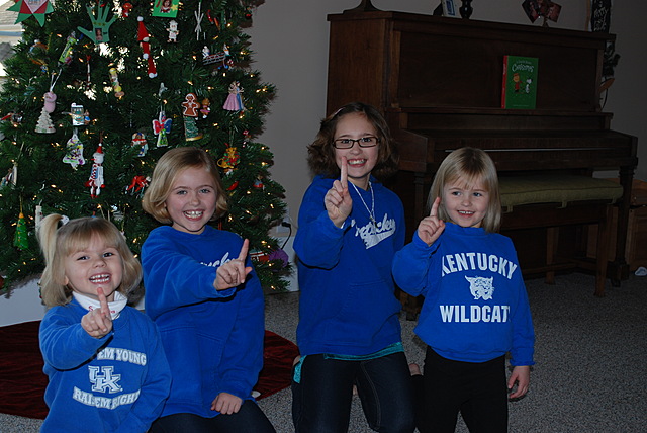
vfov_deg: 28.1
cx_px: 324
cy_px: 216
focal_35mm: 48
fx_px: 863
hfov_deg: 41.1
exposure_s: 1/60
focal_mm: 32
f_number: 5
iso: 200
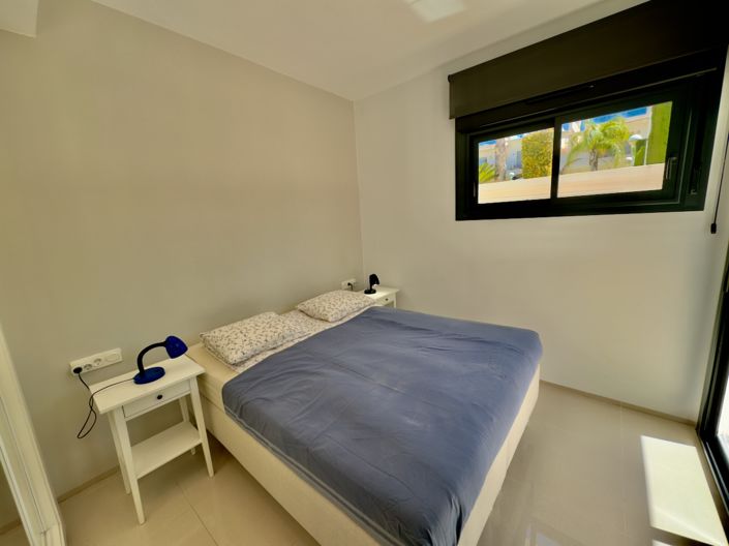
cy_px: 273
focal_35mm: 14
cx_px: 364
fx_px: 295
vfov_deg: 85.6
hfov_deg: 102.1
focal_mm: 2.22
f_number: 2.2
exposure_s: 1/283
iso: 40
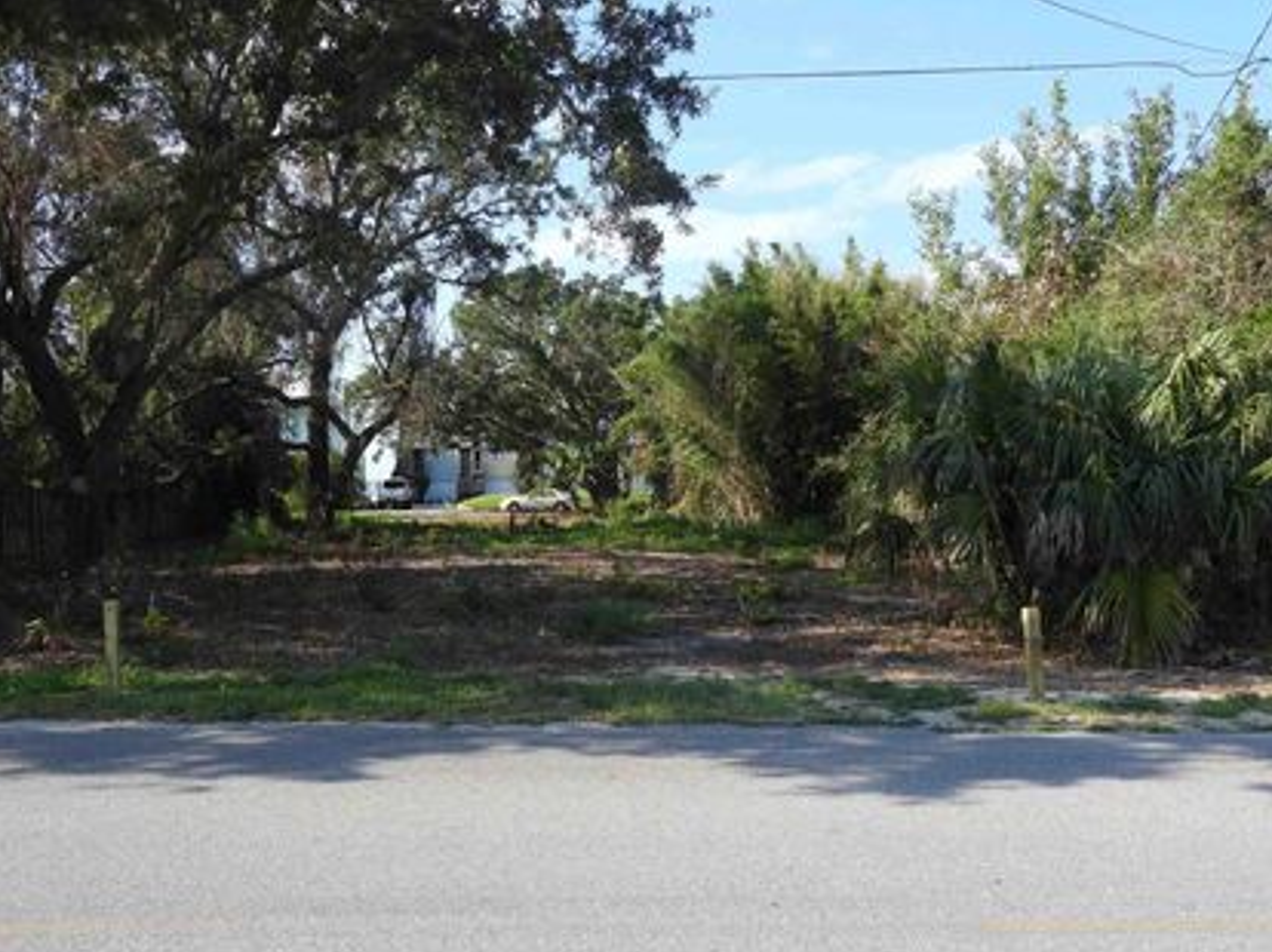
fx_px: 1065
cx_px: 519
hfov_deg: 61.2
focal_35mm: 29
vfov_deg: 48.1
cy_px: 524
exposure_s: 1/800
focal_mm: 4.3
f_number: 2.8
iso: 100
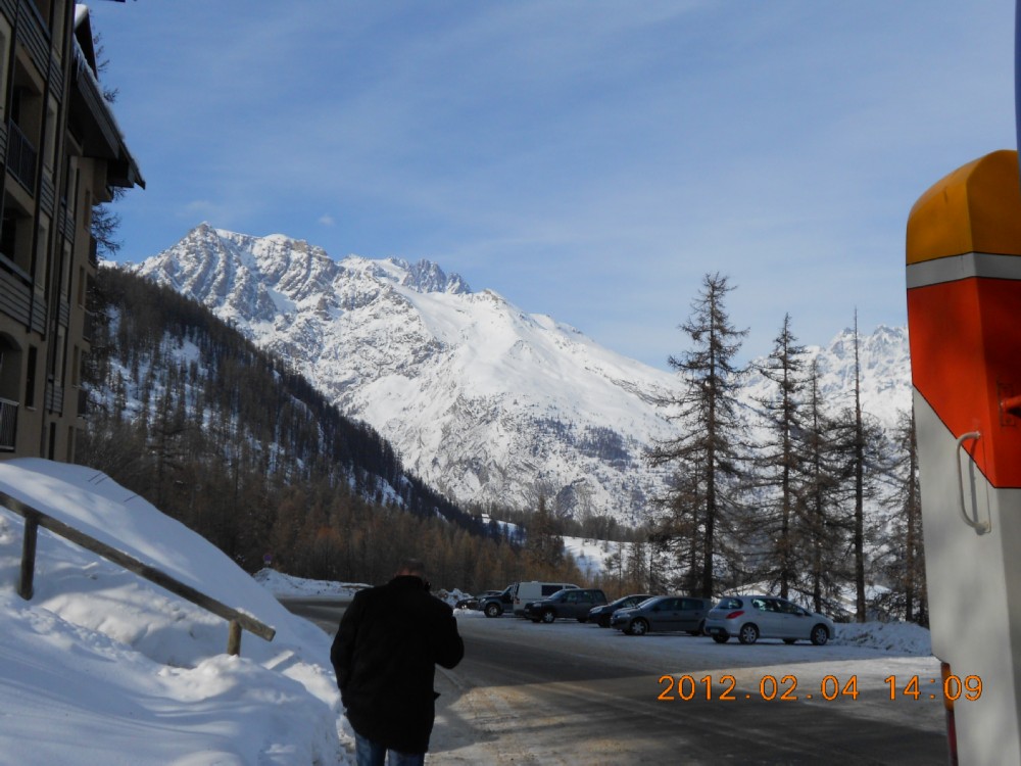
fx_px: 1091
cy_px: 383
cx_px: 510
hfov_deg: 50.1
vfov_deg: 38.7
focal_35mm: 37
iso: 80
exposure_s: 1/320
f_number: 9.8
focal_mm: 6.7
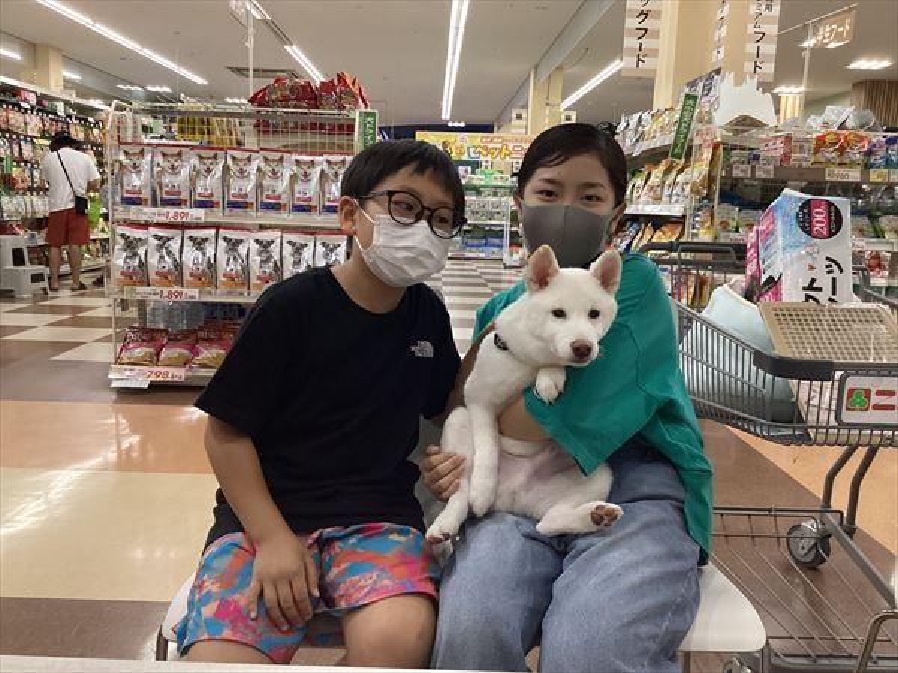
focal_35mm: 31
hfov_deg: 58.4
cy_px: 336
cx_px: 449
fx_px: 804
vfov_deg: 45.4
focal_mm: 3.3
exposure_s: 1/120
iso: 80
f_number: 2.4
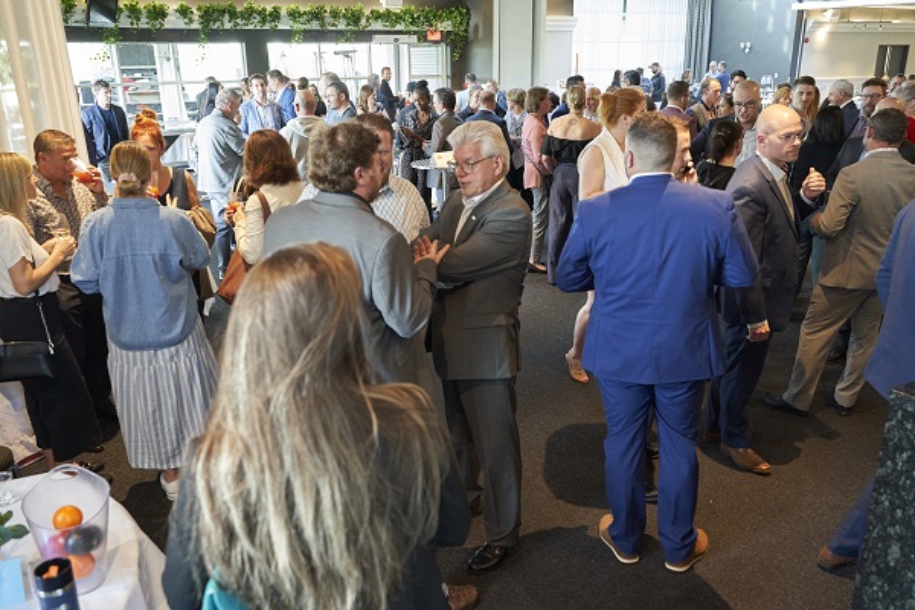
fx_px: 712
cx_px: 458
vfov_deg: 46.4
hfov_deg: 65.5
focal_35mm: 28
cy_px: 305
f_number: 4
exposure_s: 1/200
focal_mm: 28
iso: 8000
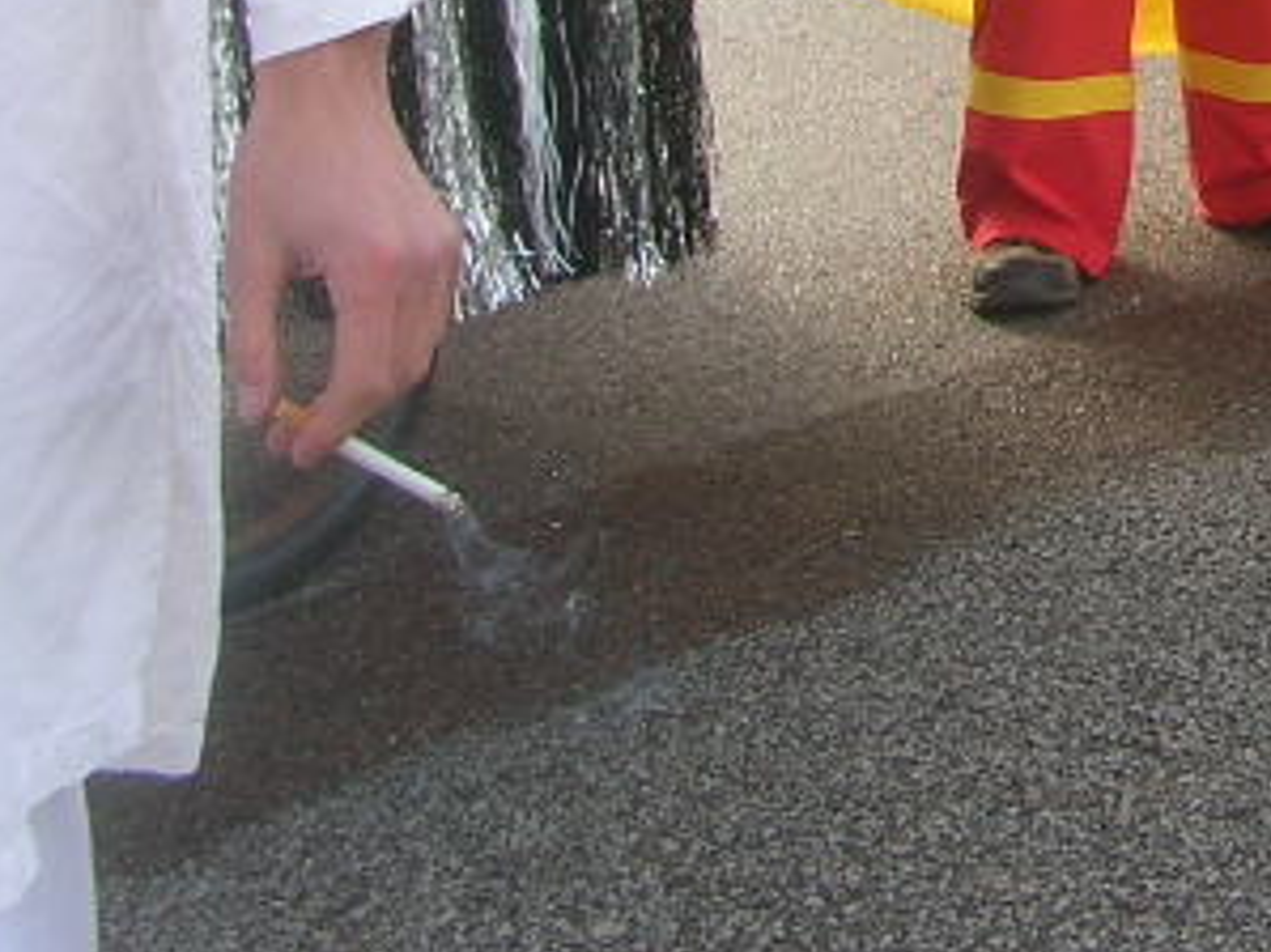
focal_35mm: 120
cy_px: -638
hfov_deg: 15.4
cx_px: 1790
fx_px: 4404
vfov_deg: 11.6
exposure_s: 1/263
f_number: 2.8
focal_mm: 5.8
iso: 50
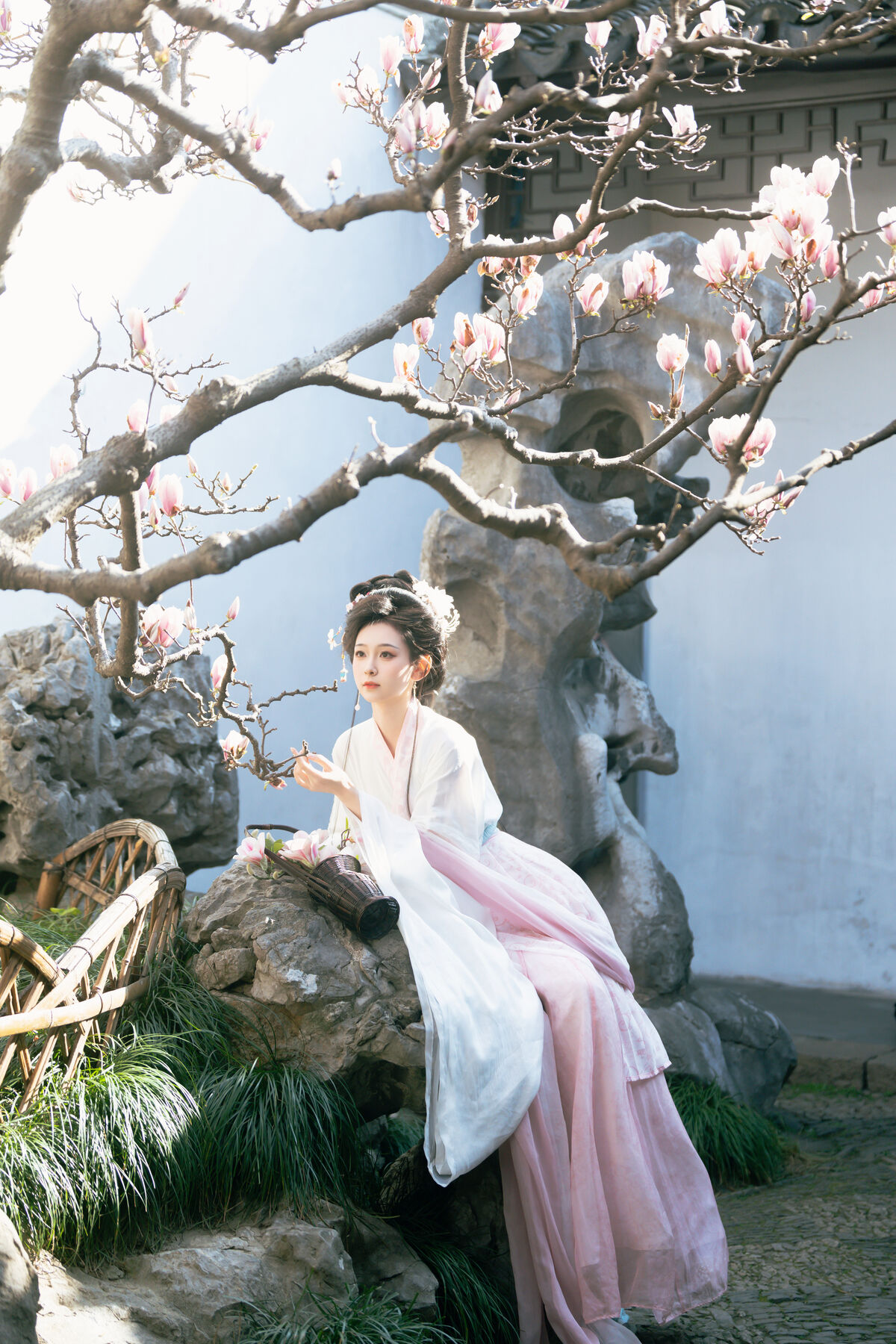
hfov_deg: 19.5
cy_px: 672
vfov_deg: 28.8
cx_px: 448
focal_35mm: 70
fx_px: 2613
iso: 640
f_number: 2.8
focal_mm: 70
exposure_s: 1/1250
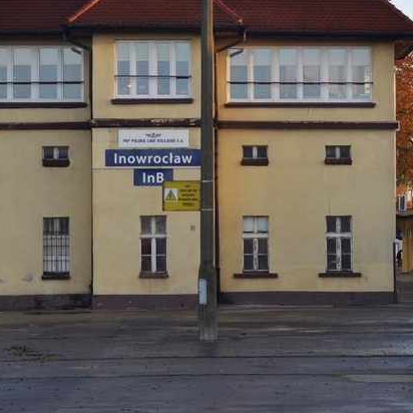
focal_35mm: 119
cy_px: 158
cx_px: 436
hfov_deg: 14.4
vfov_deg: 14.6
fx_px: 1606
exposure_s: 1/160
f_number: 6.3
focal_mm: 32
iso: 200
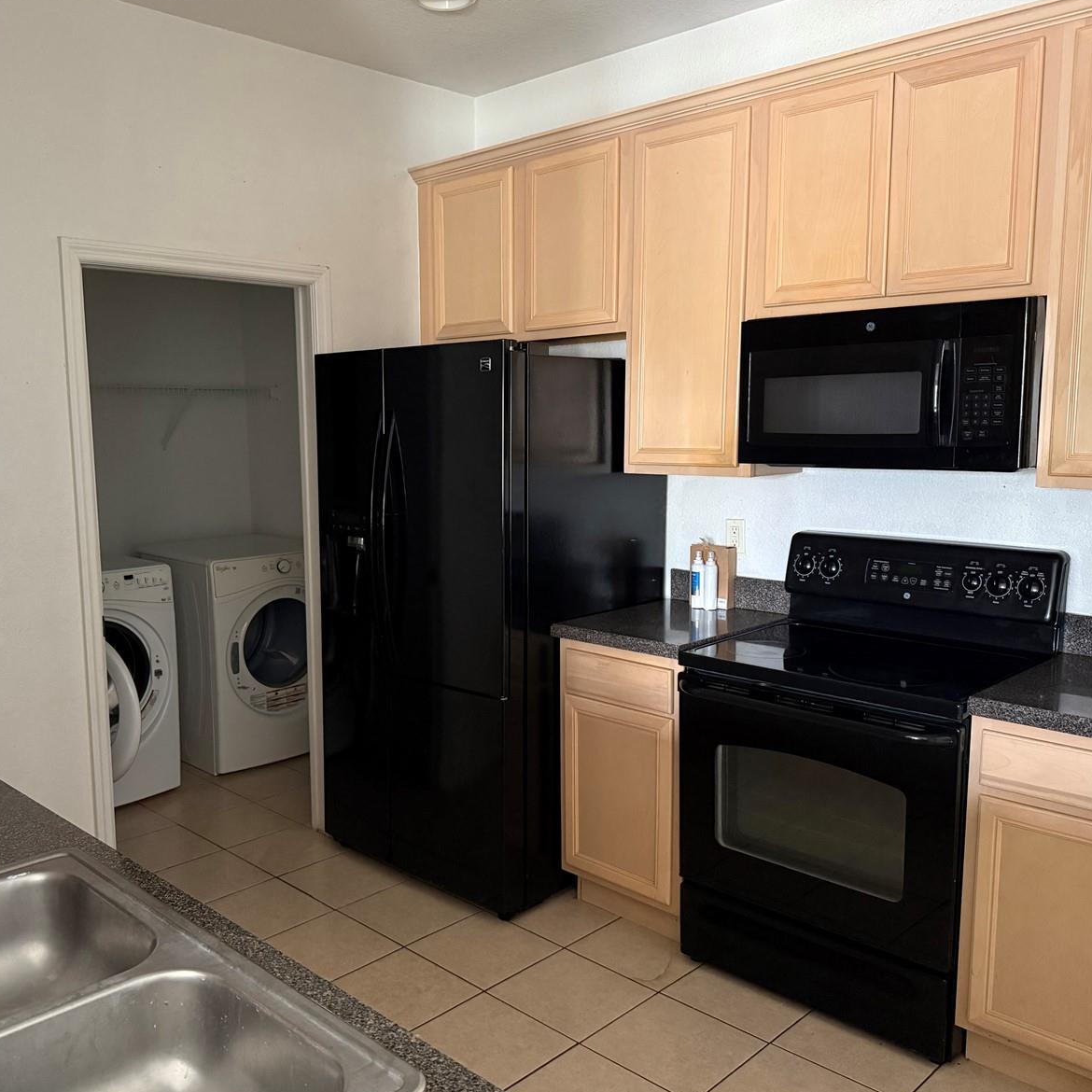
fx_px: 1035
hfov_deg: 55.3
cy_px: 553
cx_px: 453
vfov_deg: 55.6
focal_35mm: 29
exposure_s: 1/40
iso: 1000
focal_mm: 6.76
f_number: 1.78
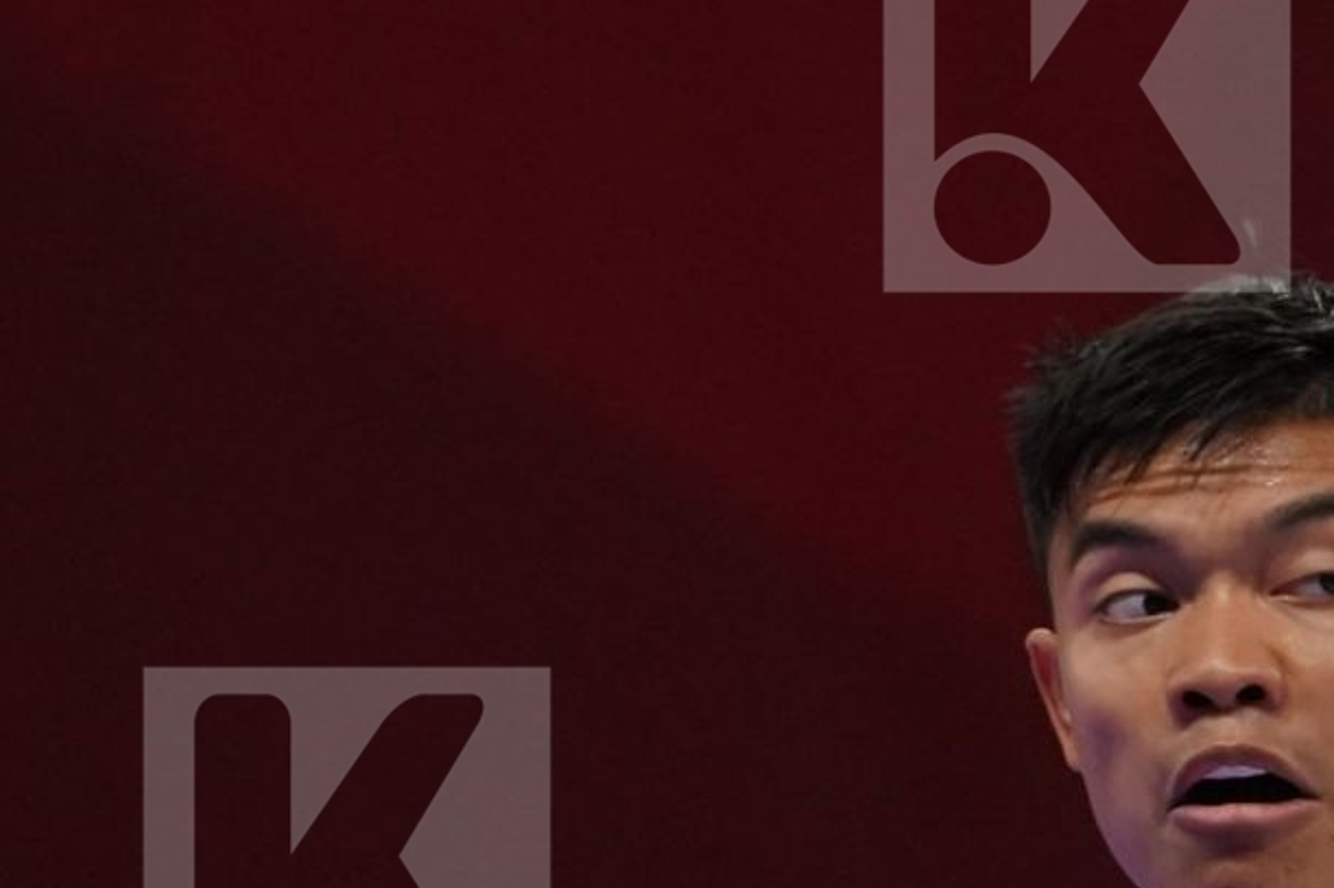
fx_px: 39636
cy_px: 866
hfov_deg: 1.9
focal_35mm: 1070
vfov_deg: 1.3
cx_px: 1087
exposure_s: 1/1000
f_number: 4
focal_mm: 242
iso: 2500
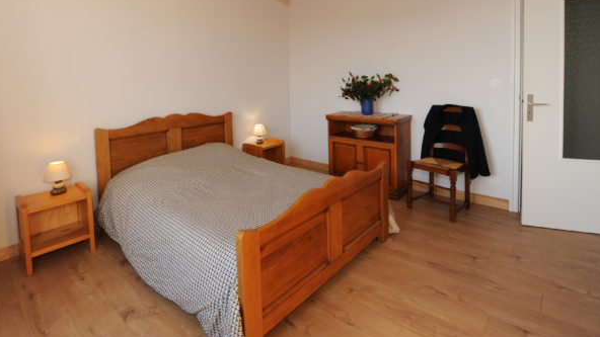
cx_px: 271
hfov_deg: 89.3
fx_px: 302
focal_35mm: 19
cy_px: 91
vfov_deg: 55.9
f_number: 11
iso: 200
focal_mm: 14
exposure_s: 1/25
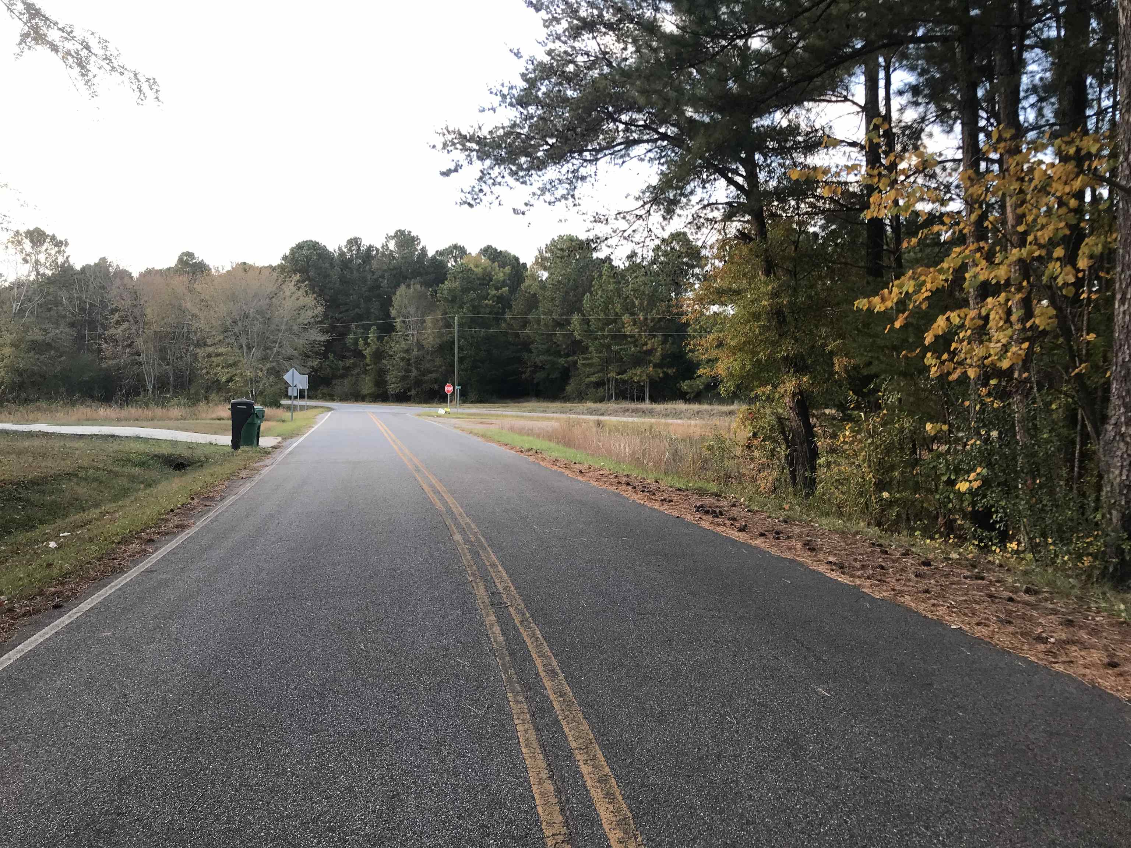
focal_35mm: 28
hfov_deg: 63.4
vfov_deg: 49.7
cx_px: 566
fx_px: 915
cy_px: 424
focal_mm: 3.99
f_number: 1.8
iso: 20
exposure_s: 1/127
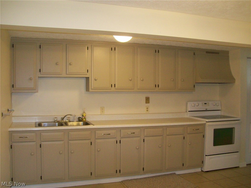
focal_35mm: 36
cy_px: 94
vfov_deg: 39.7
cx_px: 126
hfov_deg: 51.4
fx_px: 261
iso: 200
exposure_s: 1/64
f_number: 2.7
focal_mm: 6
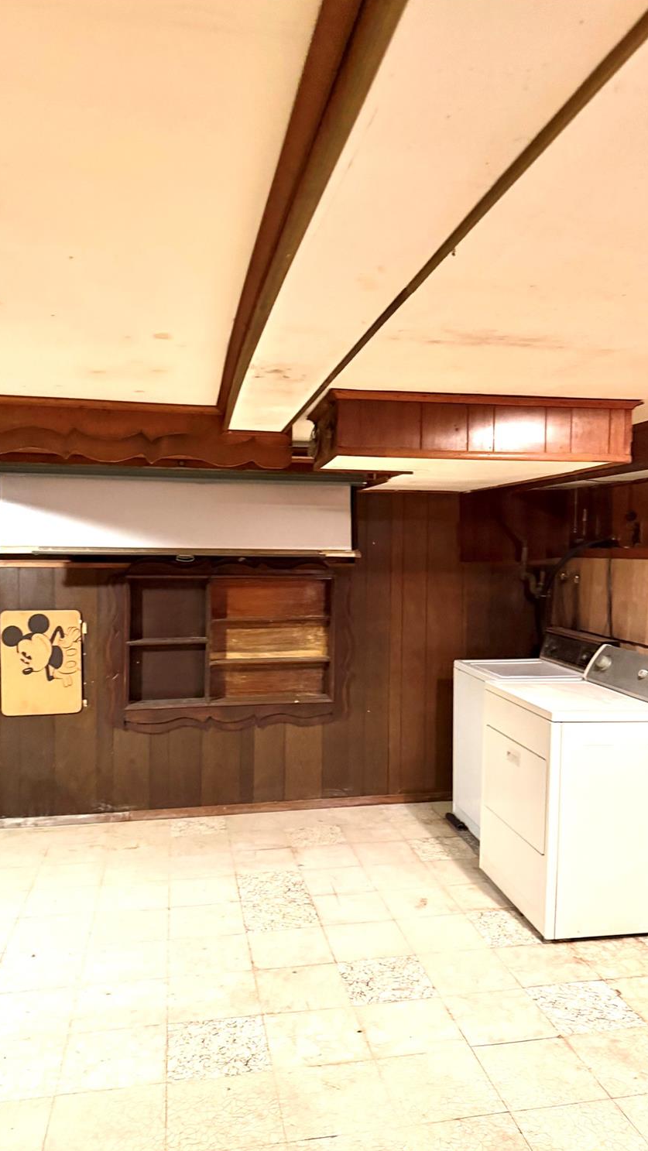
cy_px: 589
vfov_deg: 69.8
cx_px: 354
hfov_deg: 42.9
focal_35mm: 27
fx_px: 824
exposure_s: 1/40
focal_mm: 6.76
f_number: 1.78
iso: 800
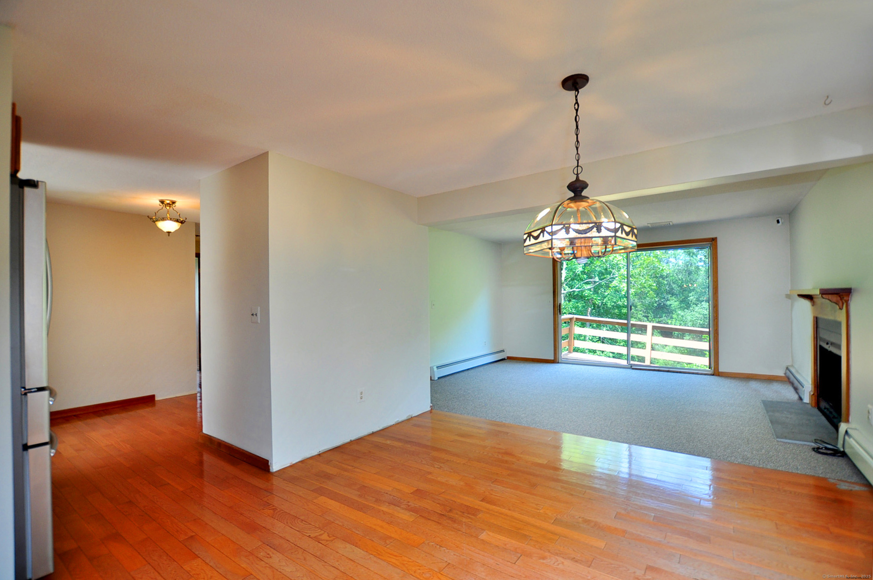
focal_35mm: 15
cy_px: 290
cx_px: 436
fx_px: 363
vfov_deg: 77.2
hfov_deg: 100.5
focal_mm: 10
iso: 200
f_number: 3.5
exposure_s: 1/50
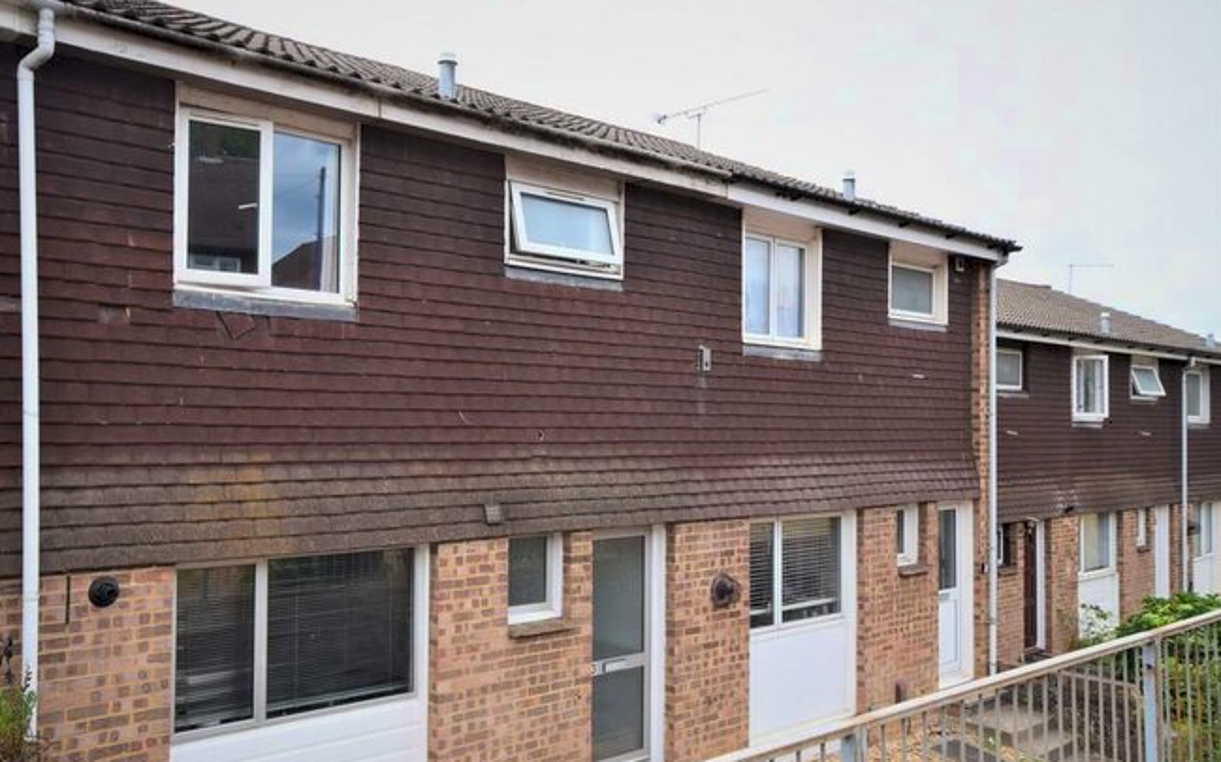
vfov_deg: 38.3
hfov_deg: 58.1
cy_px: 402
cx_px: 566
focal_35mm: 33
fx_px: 1098
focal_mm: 20
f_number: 11
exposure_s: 1/400
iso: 400
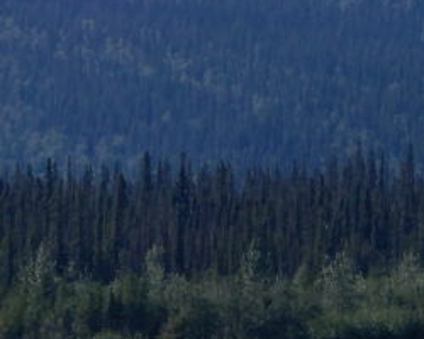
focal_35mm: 1100
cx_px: 122
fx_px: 13804
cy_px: -46
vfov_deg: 1.4
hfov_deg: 1.8
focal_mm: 49.1
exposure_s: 1/500
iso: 80
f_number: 6.3
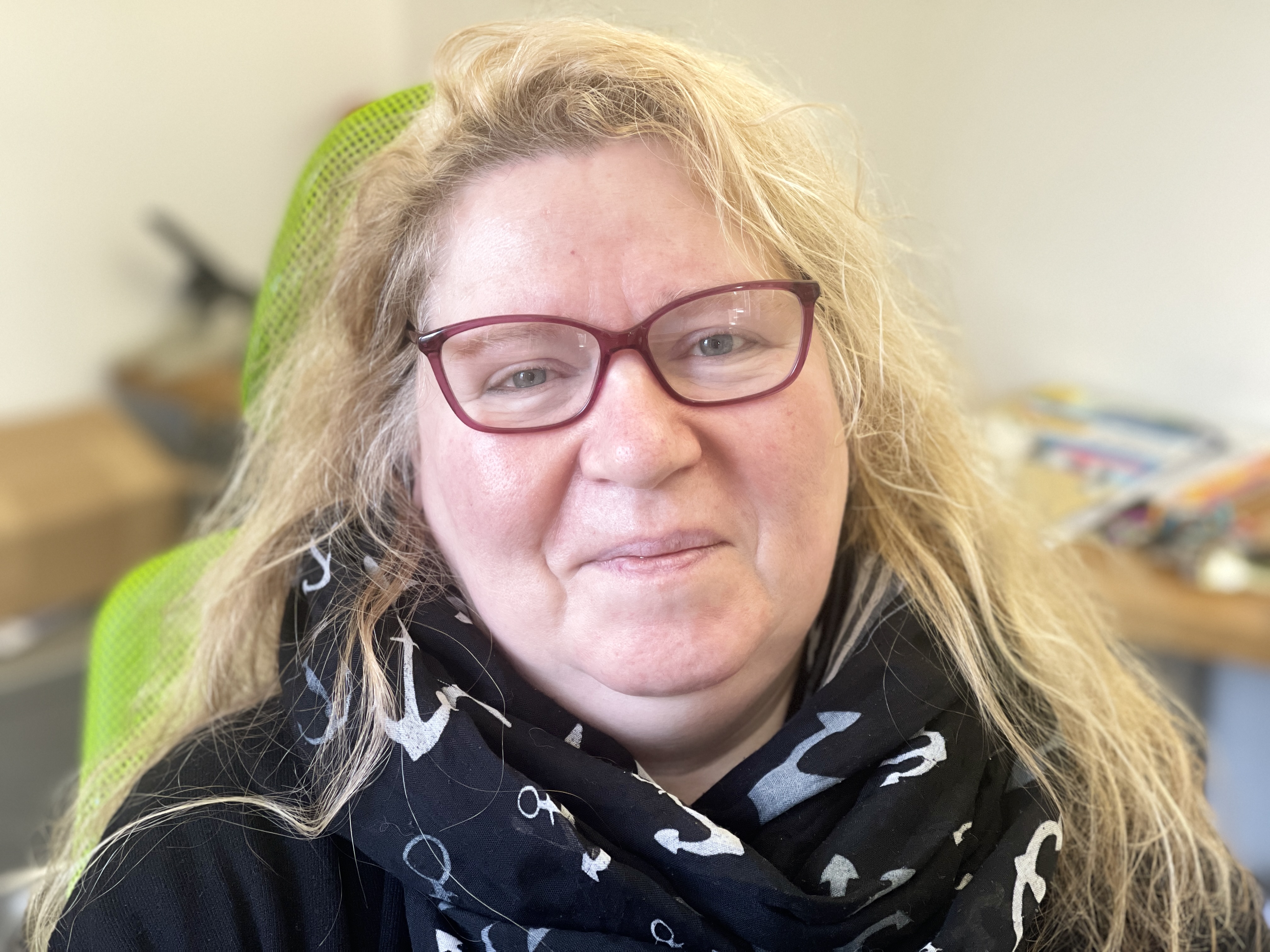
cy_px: 476
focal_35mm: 64
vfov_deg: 22.9
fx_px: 2348
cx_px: 635
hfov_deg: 30.3
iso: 160
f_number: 2.2
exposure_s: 1/100
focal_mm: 7.5
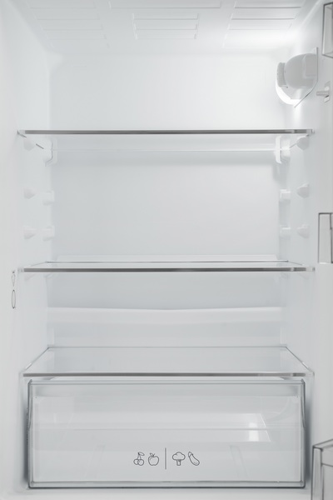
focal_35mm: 60
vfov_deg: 33.4
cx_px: 166
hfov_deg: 22.6
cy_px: 250
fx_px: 832
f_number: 8
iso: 50
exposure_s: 1/5
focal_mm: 60
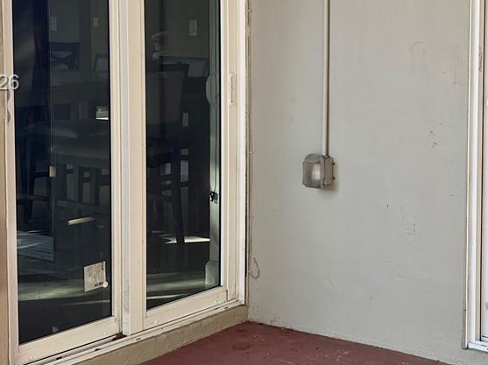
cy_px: 84
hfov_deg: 27.1
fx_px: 972
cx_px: 448
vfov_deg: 21.1
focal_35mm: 69
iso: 80
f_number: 1.78
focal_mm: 6.86
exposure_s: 1/317
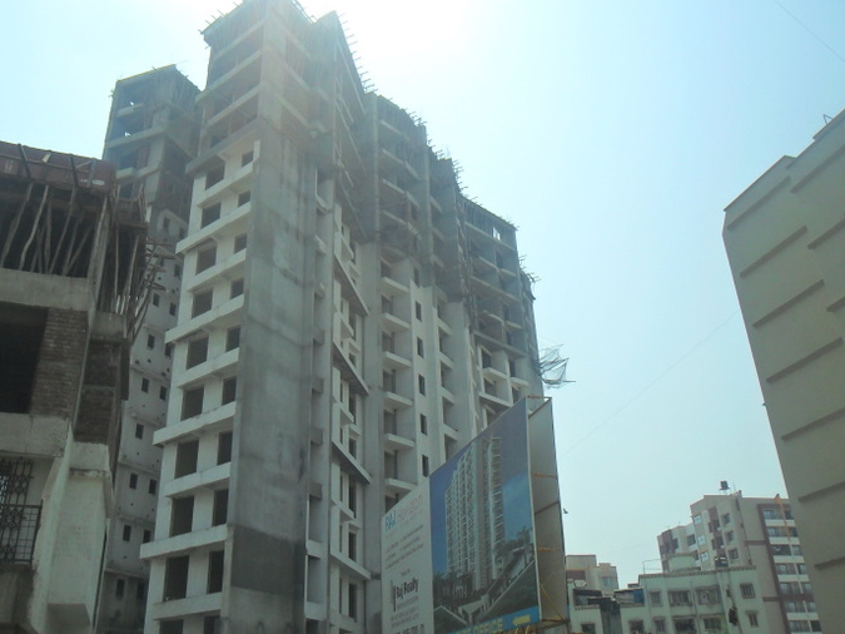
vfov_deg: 44.1
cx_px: 384
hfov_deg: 56.7
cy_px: 316
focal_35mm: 32
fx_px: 781
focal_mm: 4.9
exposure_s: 1/250
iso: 100
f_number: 8.9
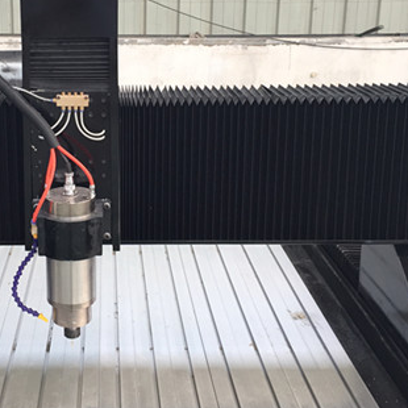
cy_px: 140
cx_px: 101
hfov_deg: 31.6
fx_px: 707
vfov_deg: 32.0
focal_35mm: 53
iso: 40
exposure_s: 1/120
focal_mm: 4.15
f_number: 2.2
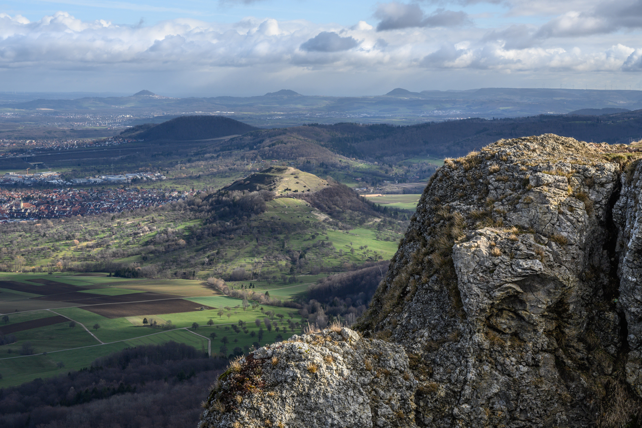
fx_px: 1177
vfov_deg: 20.6
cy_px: 214
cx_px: 321
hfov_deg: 30.5
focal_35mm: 66
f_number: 10
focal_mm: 66
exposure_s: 1/400
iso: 200
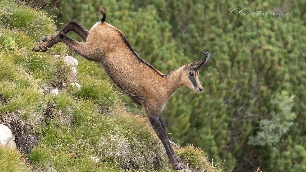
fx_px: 5112
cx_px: 153
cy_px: 97
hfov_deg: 3.4
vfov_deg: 1.9
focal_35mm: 630
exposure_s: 1/1250
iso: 1400
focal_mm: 400
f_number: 6.3
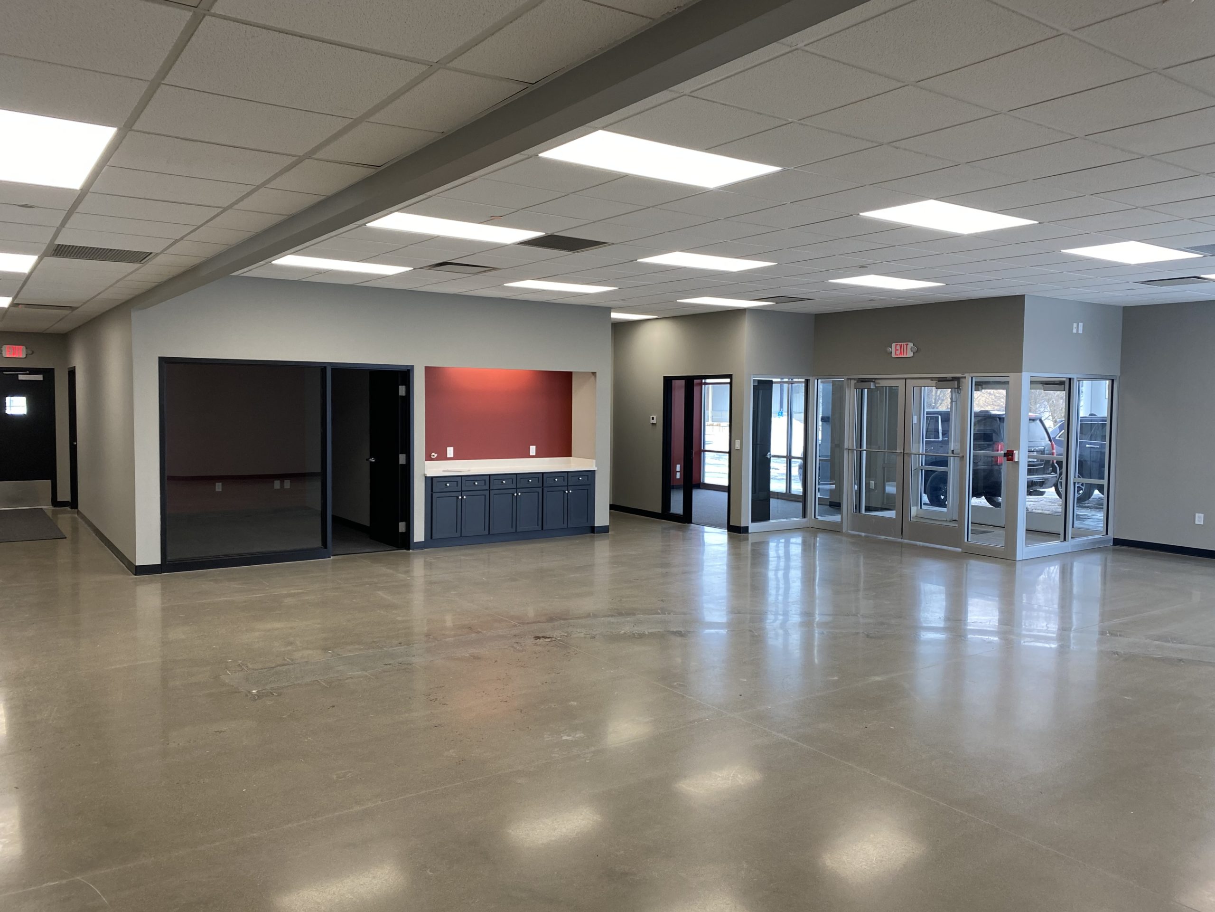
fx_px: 913
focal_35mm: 26
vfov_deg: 53.1
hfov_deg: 67.3
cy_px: 456
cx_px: 608
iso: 100
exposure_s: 1/120
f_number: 1.8
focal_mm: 4.25
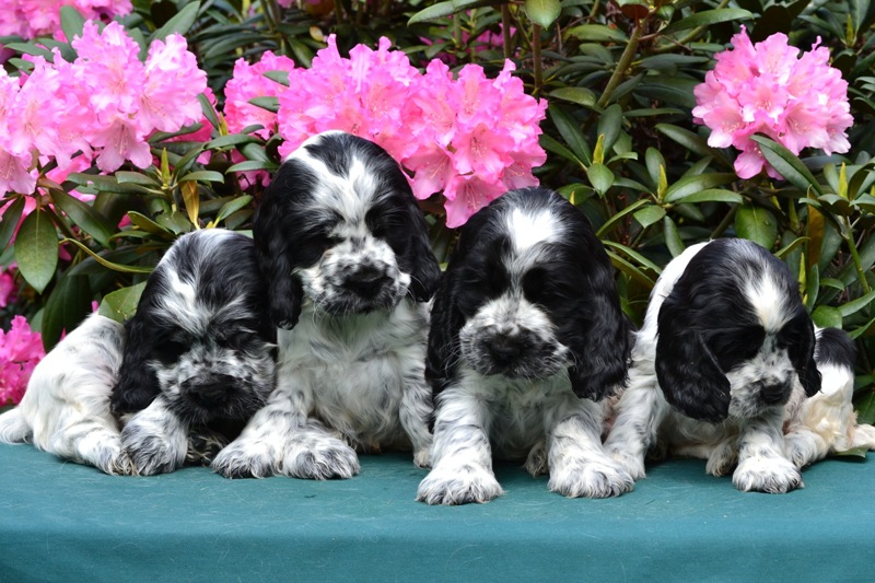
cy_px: 292
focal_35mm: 90
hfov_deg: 22.6
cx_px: 438
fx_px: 2187
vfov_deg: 15.2
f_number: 10
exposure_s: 1/200
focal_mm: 60
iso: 400
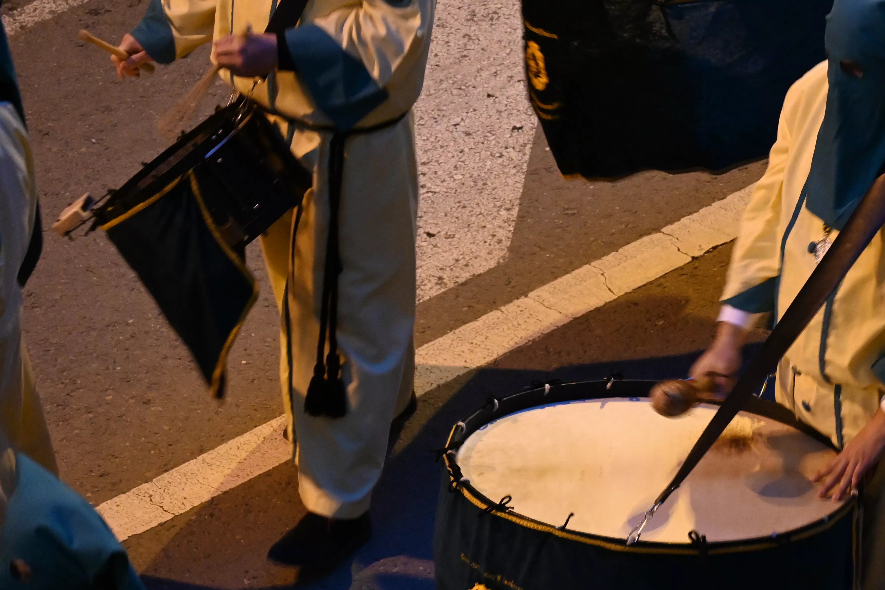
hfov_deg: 6.7
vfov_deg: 4.5
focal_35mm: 306
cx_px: 661
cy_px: 383
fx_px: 7522
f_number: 5.3
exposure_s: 1/30
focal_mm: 130
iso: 3200
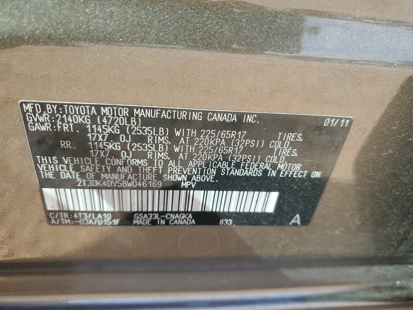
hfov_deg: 67.3
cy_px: 155
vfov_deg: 53.1
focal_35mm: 26
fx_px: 310
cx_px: 206
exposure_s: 1/500
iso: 50
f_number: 1.5
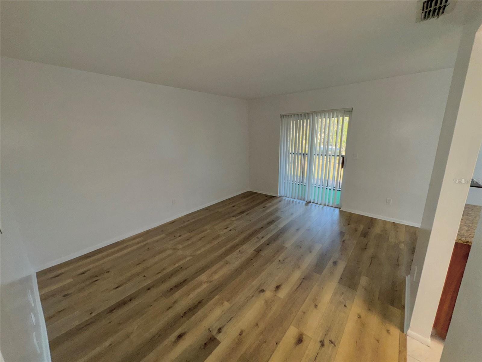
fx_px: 195
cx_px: 241
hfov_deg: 102.1
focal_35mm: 14
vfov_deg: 85.7
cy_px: 181
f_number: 2.2
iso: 80
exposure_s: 1/83
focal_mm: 2.22
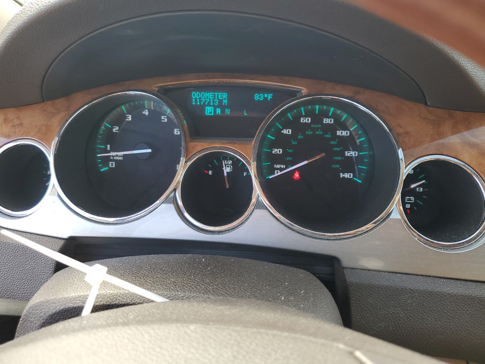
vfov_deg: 53.1
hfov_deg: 67.3
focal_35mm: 26
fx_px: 364
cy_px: 182
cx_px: 242
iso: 50
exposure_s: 1/169
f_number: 1.5
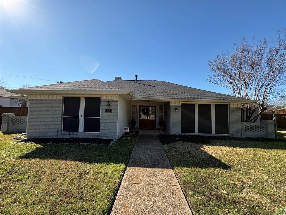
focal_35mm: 14
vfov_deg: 85.7
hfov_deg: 102.1
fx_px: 116
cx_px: 143
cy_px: 108
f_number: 2.2
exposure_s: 1/1048
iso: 64
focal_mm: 2.22
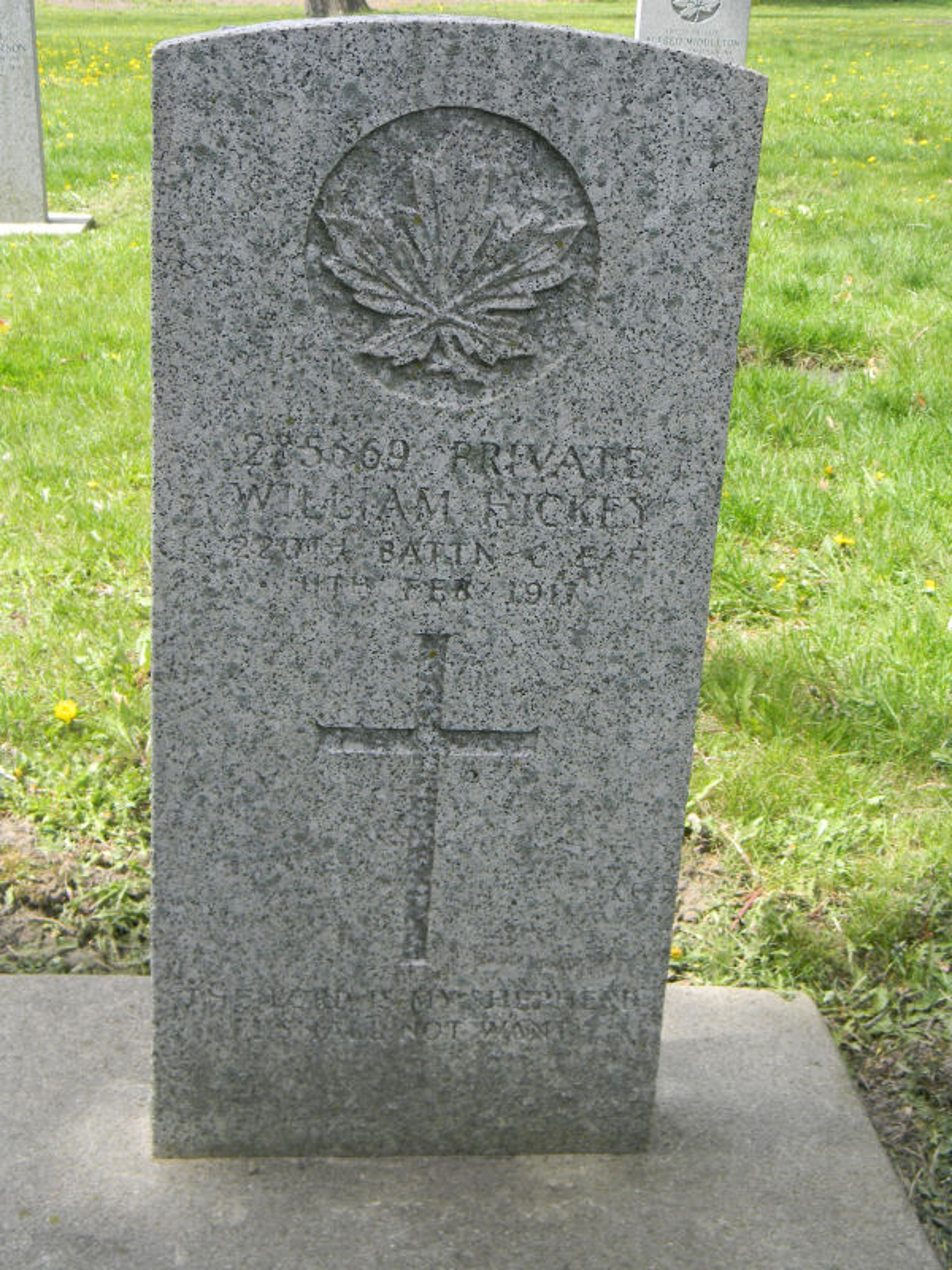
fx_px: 1723
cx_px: 476
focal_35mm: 47
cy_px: 635
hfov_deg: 30.9
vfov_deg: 40.4
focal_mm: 8.6
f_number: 3.9
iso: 80
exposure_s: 1/156
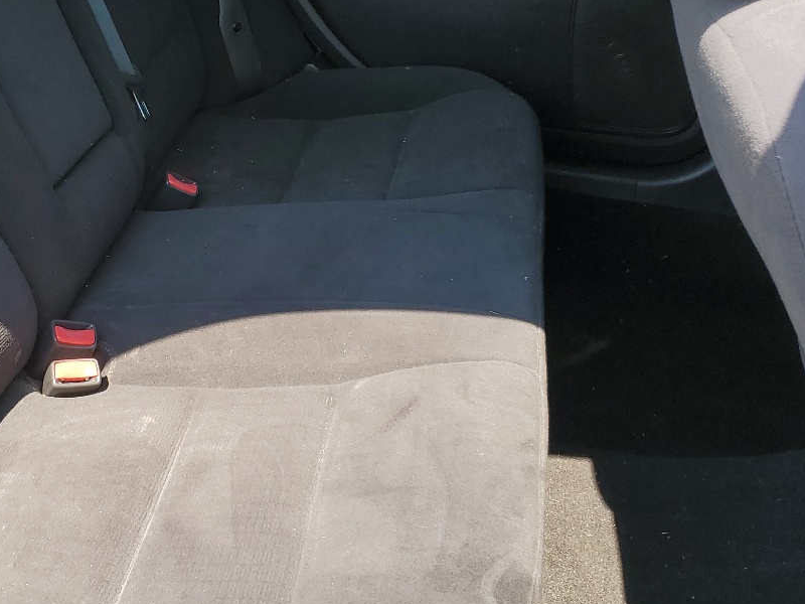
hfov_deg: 35.8
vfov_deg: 28.0
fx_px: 1209
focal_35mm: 52
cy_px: 263
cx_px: 179
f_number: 1.5
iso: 50
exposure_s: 1/455
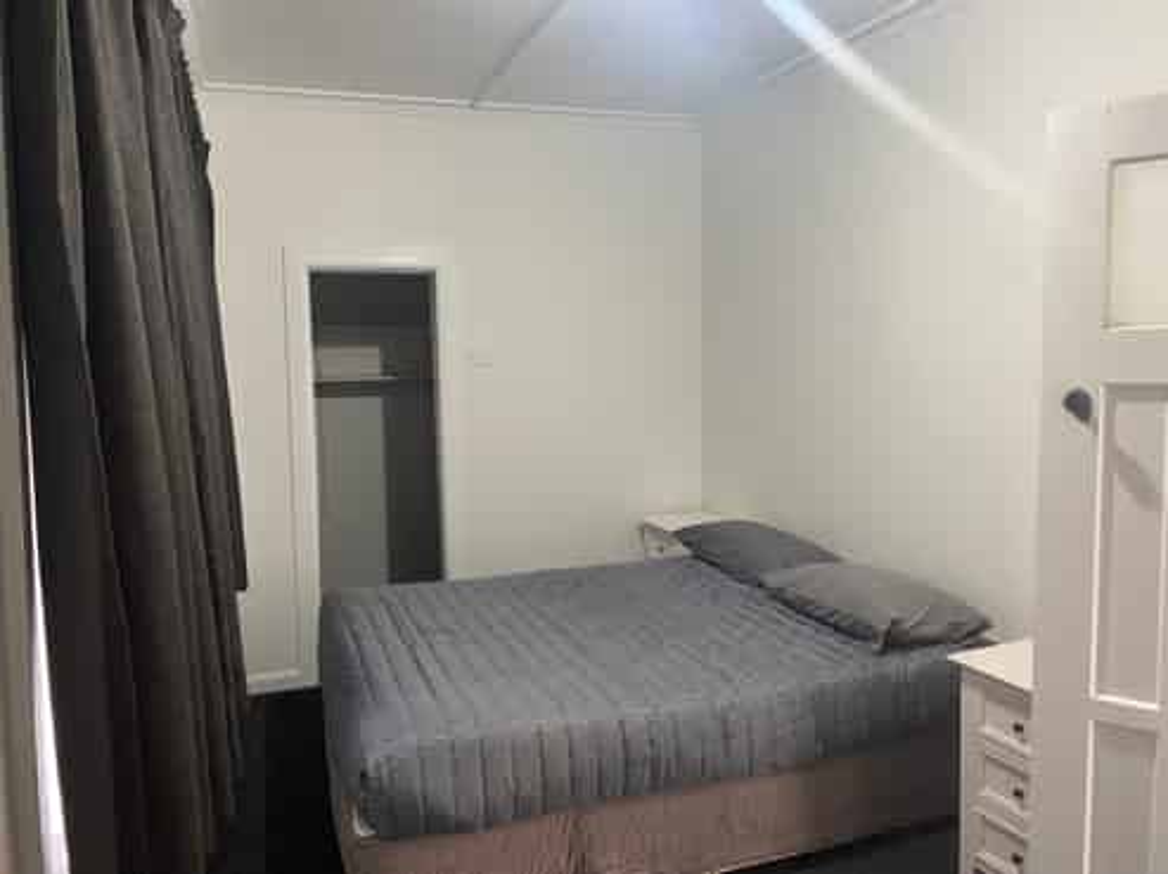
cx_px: 584
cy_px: 437
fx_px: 877
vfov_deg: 53.0
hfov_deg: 67.3
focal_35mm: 26
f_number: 1.8
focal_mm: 4.25
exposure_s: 1/50
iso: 250
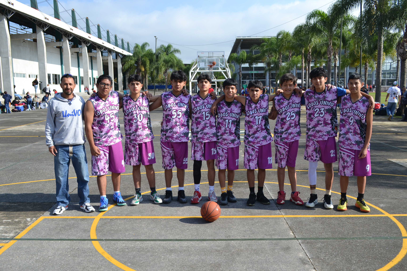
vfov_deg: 40.0
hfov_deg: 57.2
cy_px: 136
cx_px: 204
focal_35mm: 33
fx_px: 373
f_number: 7.1
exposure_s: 1/200
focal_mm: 22
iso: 100
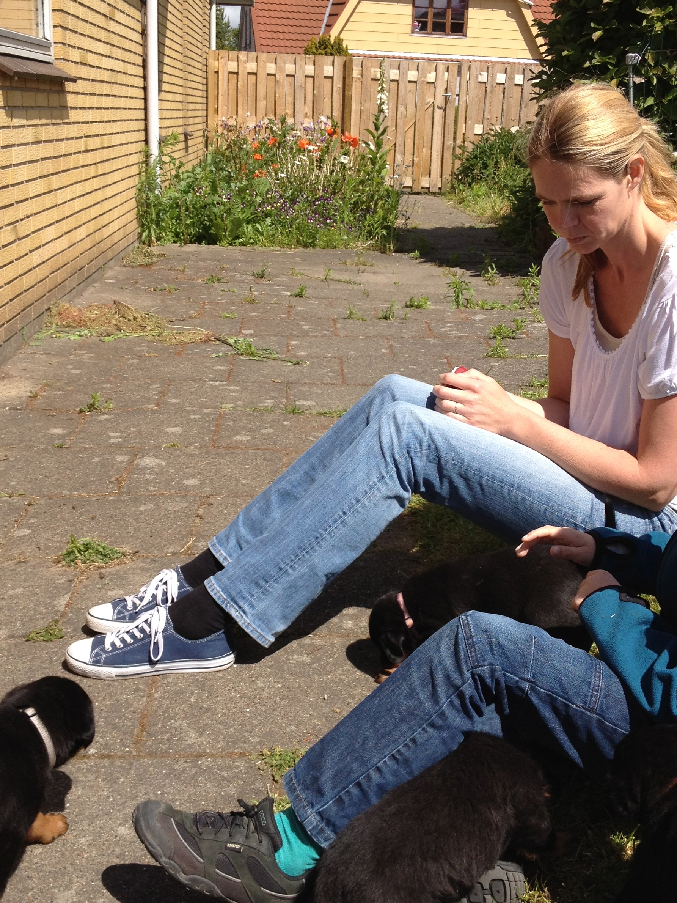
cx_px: 353
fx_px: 1252
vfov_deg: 39.6
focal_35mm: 48
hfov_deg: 30.3
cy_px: 479
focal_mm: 4.28
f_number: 2.4
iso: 64
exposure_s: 1/1493
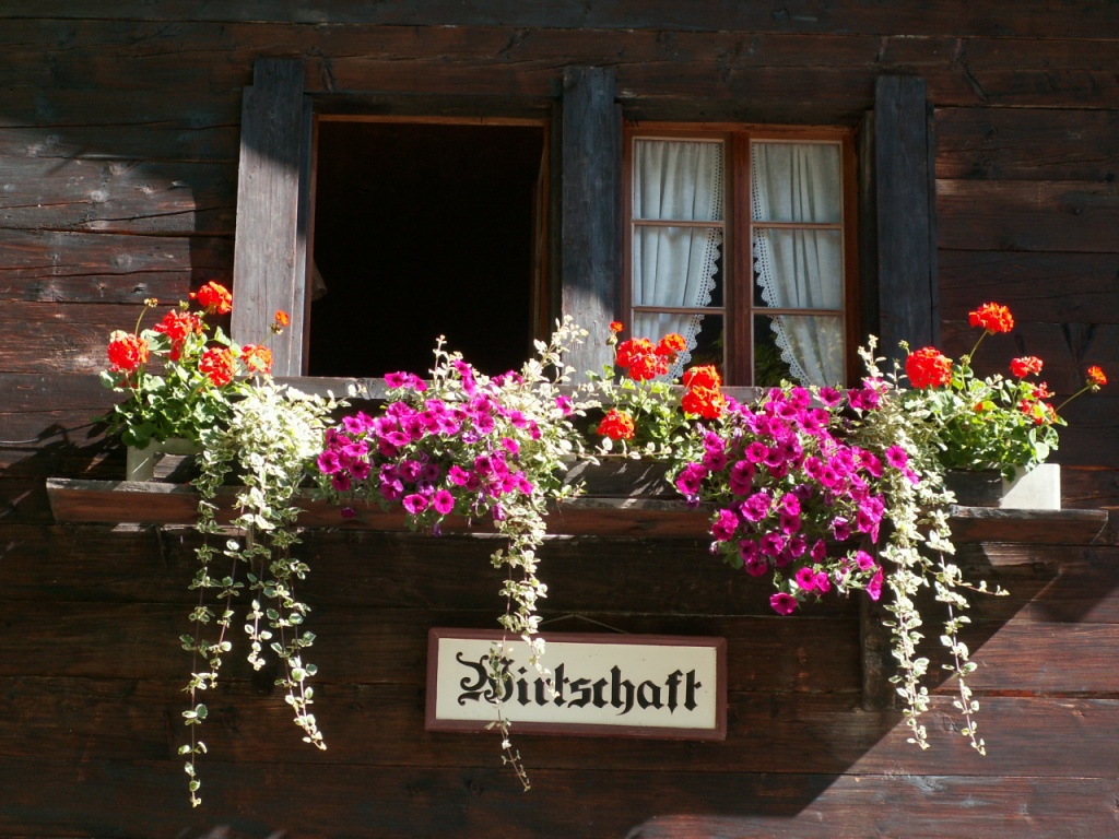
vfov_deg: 12.3
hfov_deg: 16.4
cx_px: 560
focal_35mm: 120
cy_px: 420
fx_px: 3879
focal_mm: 19.65
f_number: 4
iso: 50
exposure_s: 1/80
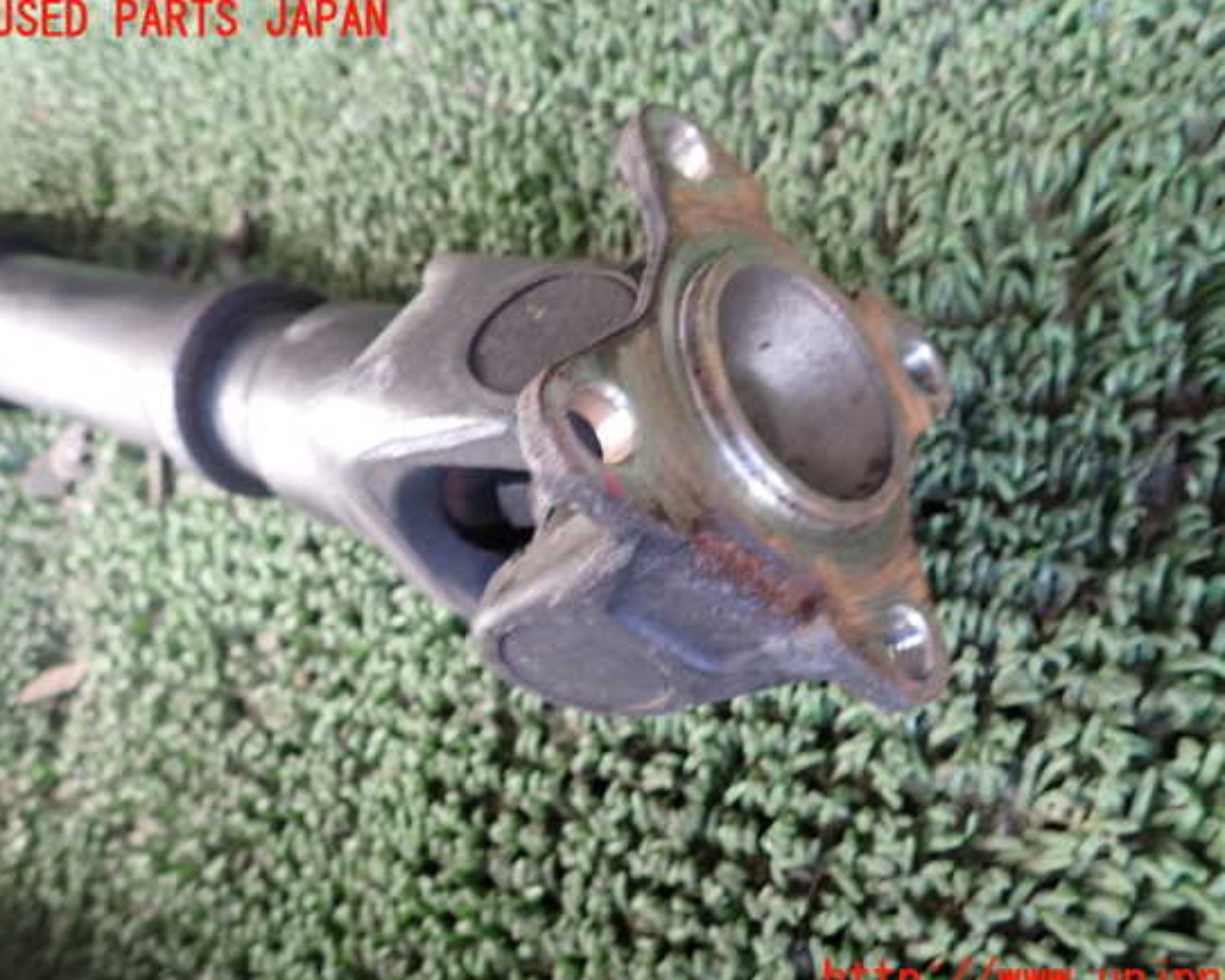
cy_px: 501
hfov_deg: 64.0
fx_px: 979
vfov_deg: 53.2
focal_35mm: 27
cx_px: 655
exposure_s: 1/60
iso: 200
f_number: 2
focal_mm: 4.5
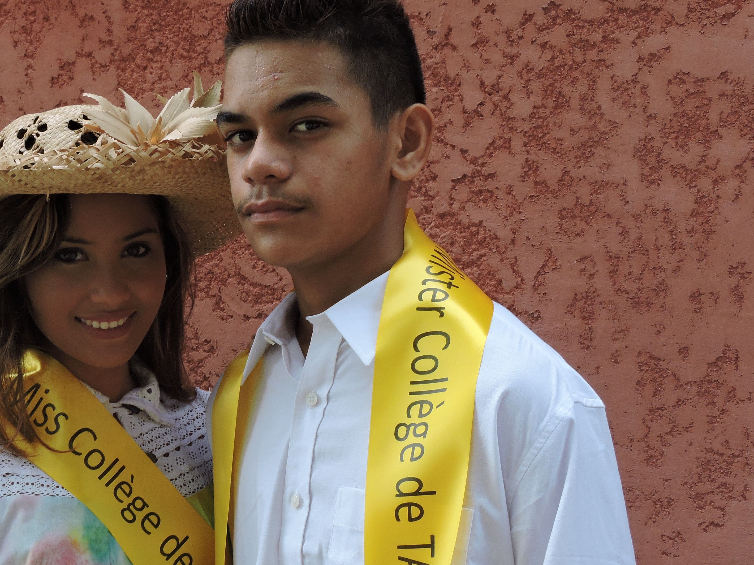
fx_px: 1590
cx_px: 272
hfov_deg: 26.6
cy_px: 362
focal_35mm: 73
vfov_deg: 20.1
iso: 100
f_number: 4
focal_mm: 8.1
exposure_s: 1/200
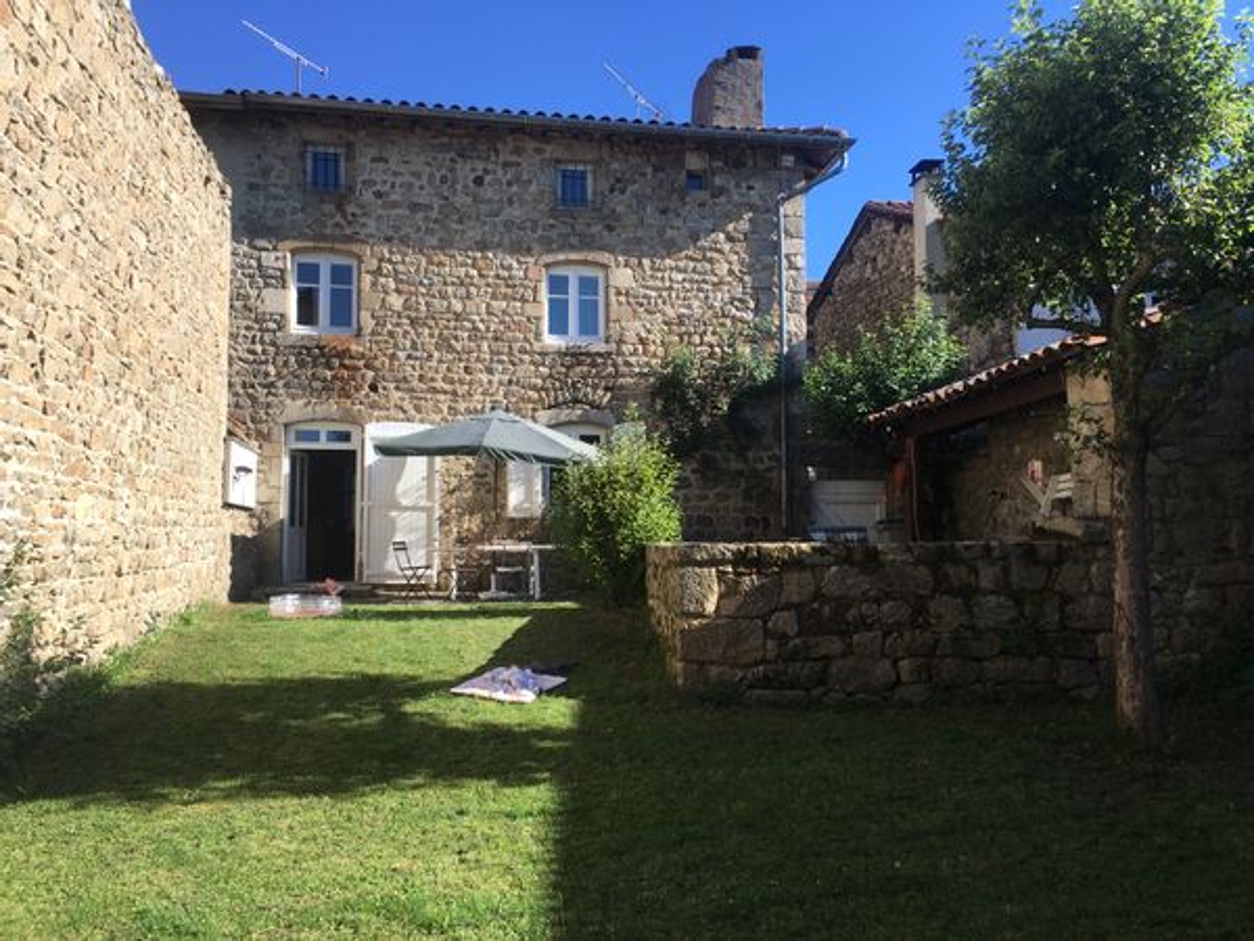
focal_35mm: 29
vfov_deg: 48.2
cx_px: 627
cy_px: 470
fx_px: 1051
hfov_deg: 61.7
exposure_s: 1/785
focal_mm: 4.15
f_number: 2.2
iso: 25
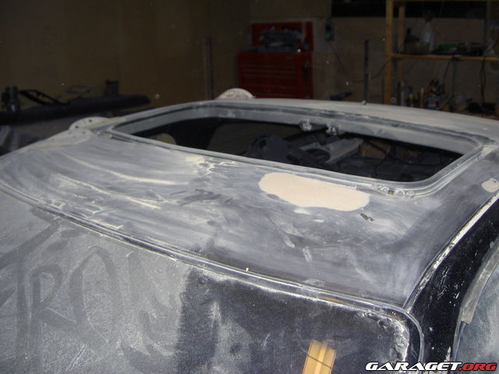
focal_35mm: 39
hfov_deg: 47.9
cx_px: 250
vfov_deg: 36.8
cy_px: 187
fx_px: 562
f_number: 2.8
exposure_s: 1/60
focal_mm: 8
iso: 100
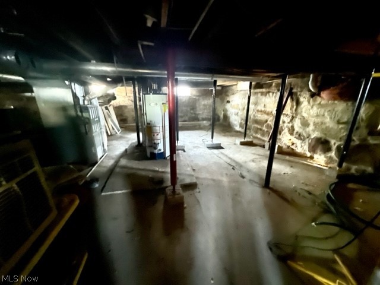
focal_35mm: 13
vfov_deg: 89.9
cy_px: 142
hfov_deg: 106.2
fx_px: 143
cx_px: 190
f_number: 1.8
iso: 1600
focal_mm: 1.57
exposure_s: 1/8
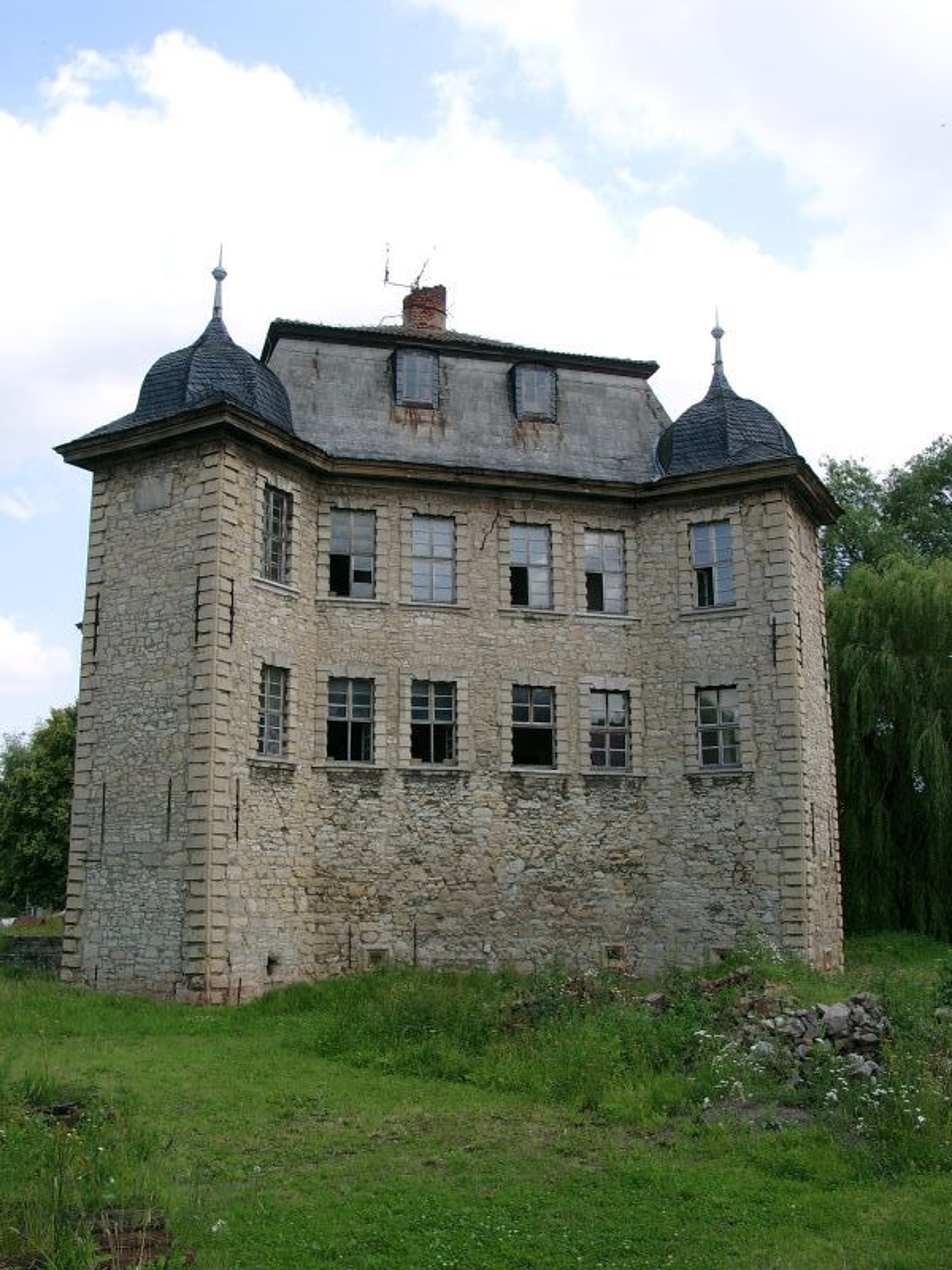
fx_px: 1247
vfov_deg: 54.0
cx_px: 476
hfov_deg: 41.8
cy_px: 635
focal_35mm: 34
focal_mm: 7.13
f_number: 4
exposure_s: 1/554
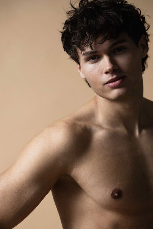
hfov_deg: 11.5
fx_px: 758
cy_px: 124
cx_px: 78
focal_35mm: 119
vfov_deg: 17.2
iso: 100
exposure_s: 1/200
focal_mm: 110
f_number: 6.3
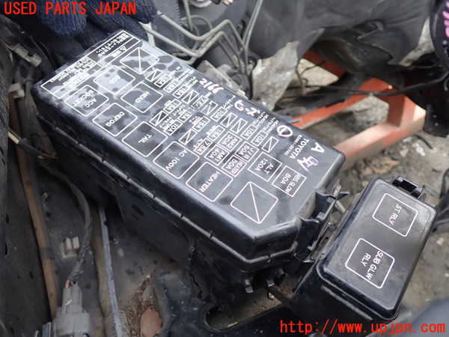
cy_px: 168
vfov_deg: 46.8
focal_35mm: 30
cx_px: 224
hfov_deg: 60.0
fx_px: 389
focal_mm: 5.4
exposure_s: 1/80
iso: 100
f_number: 2.3
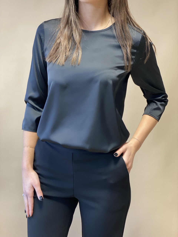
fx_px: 357
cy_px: 118
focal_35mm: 52
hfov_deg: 28.0
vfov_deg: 36.8
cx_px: 89
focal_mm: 6
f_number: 2
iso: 250
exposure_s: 1/33
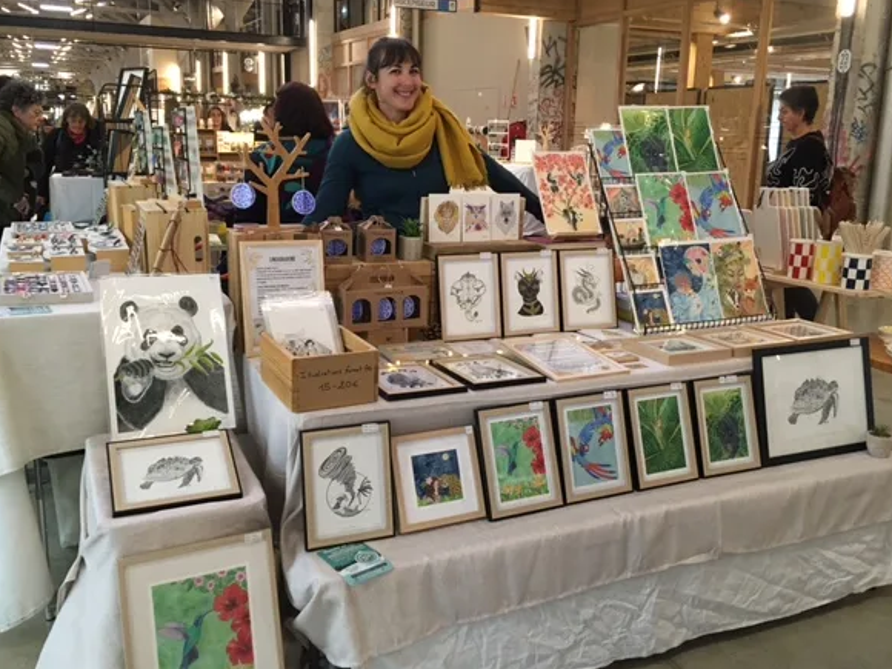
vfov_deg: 44.1
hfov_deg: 56.8
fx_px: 825
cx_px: 454
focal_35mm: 32
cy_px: 314
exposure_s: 1/33
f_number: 2.2
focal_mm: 4.15
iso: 160
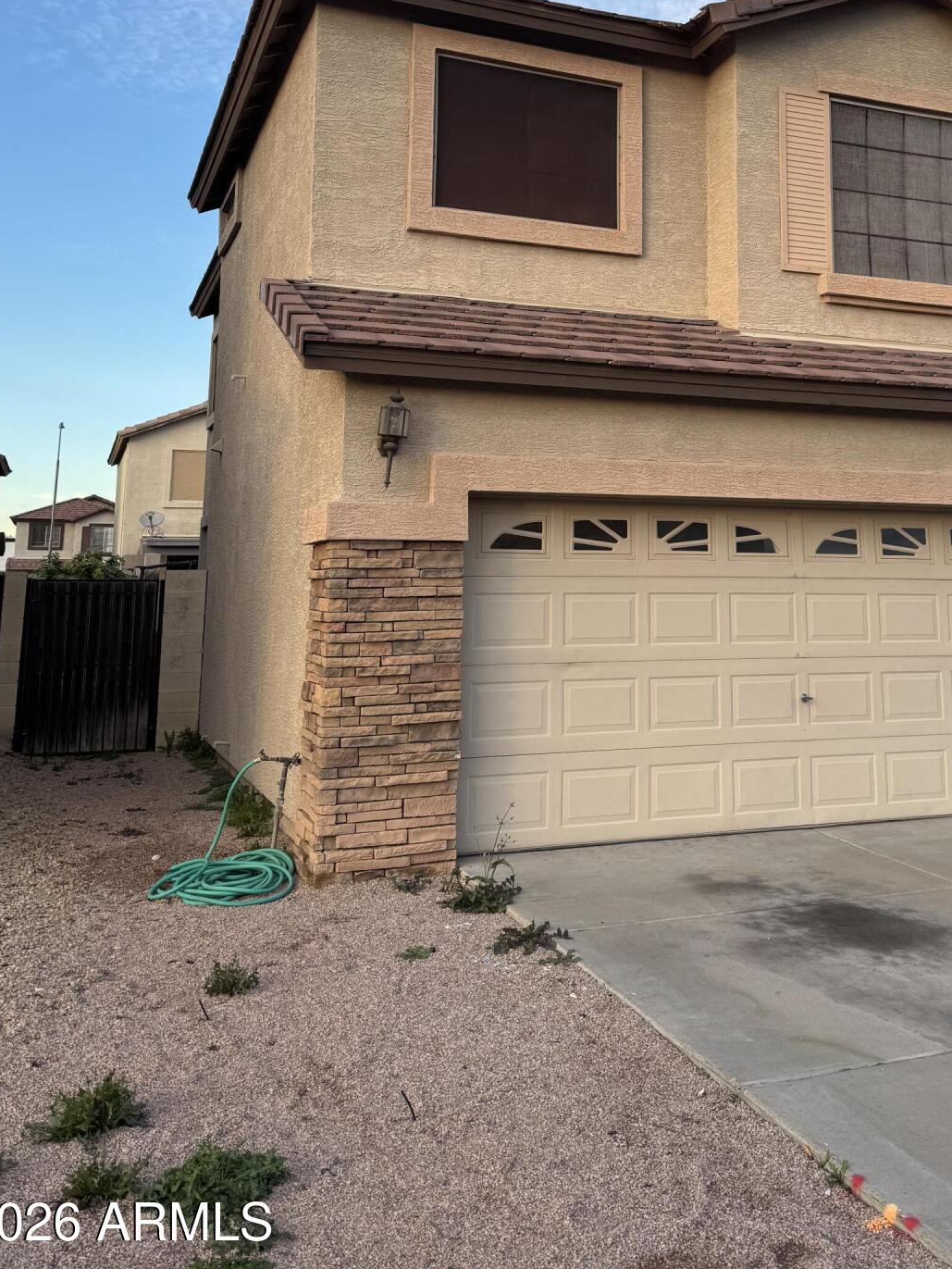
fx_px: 1283
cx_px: 655
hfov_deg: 40.1
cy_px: 381
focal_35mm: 35
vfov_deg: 51.2
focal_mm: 6.76
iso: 80
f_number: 1.78
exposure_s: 1/822
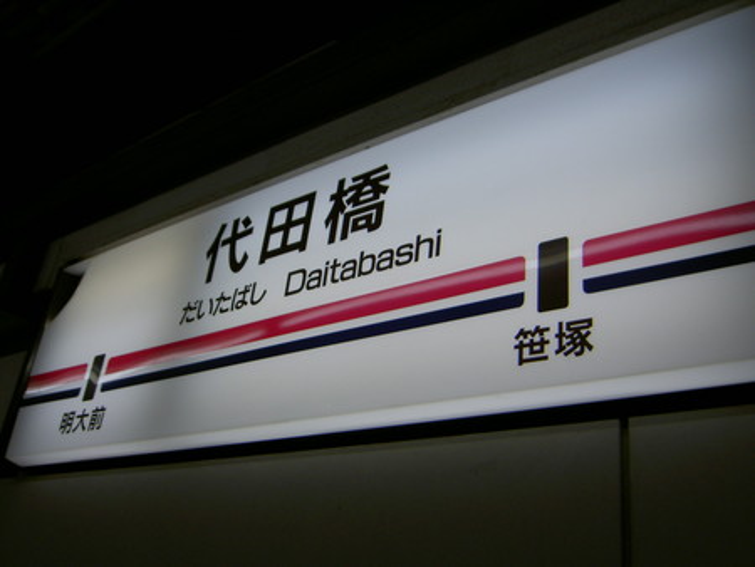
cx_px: 378
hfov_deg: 53.9
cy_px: 284
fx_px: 742
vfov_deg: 41.8
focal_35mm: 34
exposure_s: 1/200
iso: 50
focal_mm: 5.6
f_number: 2.8
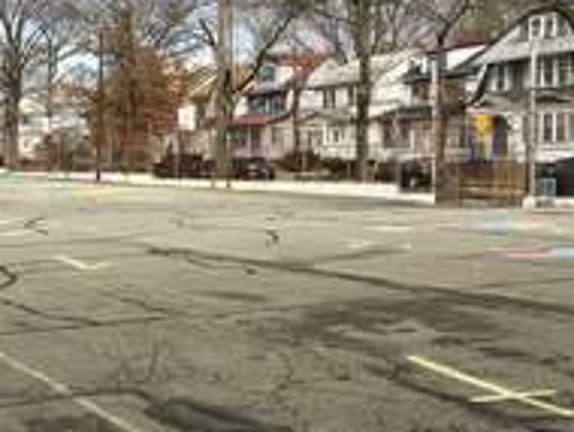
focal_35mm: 61
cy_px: 230
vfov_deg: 24.1
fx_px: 1013
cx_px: 193
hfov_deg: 31.4
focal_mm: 4.15
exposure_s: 1/541
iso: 25
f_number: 2.2
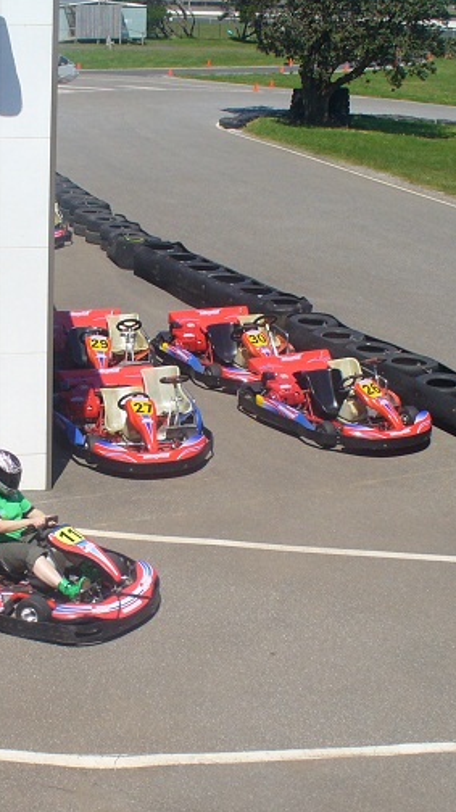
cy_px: 472
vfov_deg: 32.8
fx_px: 1378
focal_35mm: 64
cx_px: 140
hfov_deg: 18.7
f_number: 5.6
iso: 80
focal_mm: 6.1
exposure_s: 1/400
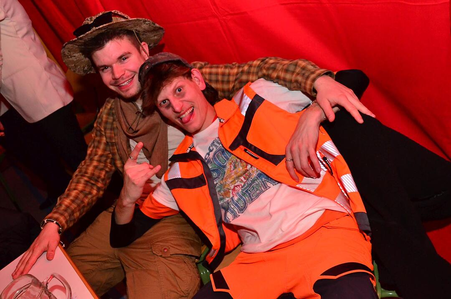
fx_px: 431
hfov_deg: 55.2
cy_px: 150
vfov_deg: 38.2
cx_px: 226
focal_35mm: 34
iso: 3200
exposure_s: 1/100
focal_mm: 23
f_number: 5.6
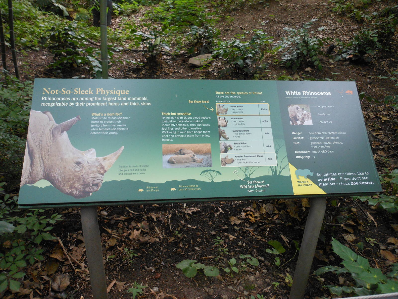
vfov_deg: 49.7
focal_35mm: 28
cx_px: 199
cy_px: 150
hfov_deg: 63.4
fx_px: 322
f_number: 3.7
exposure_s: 1/30
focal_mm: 5
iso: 250
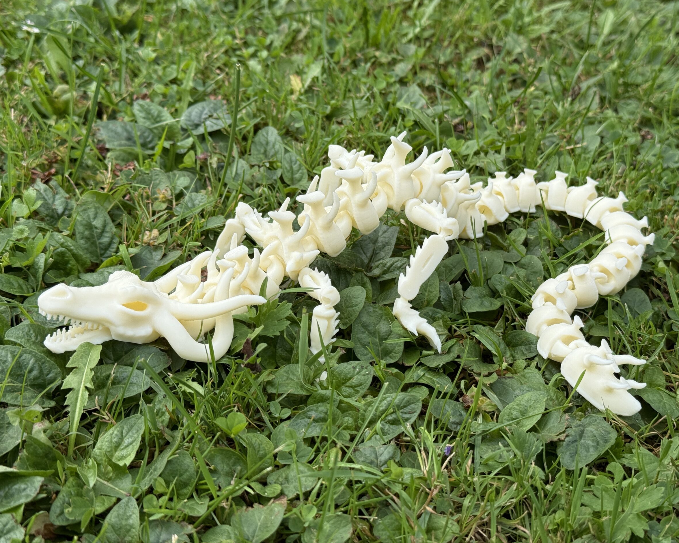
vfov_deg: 29.7
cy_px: 266
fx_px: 1025
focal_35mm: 51
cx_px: 359
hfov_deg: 36.6
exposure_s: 1/1642
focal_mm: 6.76
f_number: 1.78
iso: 64
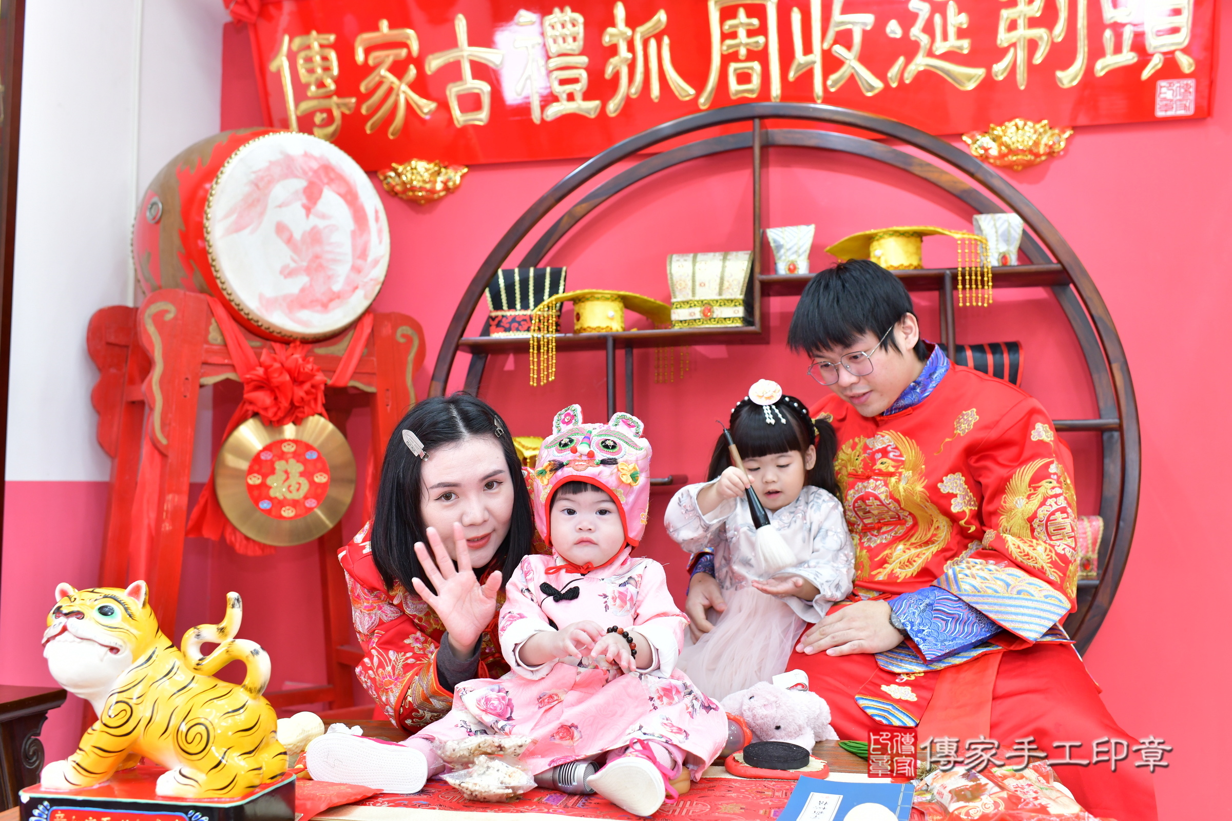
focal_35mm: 35
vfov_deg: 37.9
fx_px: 1198
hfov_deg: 54.4
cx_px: 616
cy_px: 410
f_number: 4.5
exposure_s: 1/200
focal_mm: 35
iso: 800
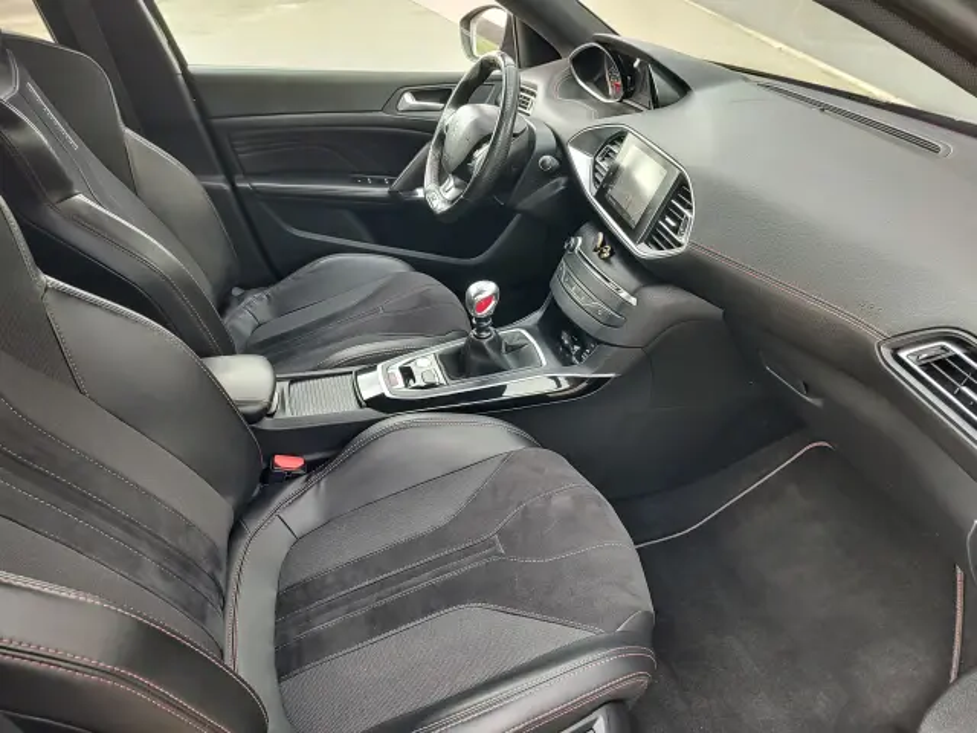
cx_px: 488
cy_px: 366
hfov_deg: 73.9
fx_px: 649
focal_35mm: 23
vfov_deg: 58.9
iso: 106
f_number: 1.8
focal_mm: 5.56
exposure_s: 1/100
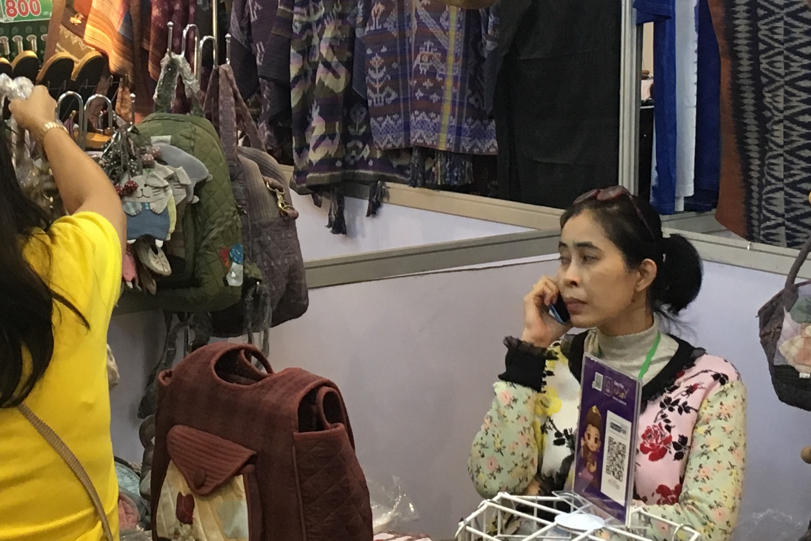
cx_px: 105
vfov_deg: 15.7
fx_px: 1915
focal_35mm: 85
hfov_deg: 23.4
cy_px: -19
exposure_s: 1/33
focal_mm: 4.15
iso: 125
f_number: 2.2
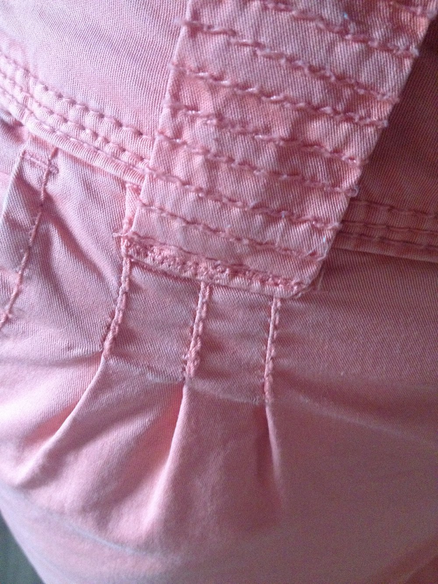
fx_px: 590
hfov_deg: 40.7
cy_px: 292
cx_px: 219
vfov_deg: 52.6
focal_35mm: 35
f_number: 2.4
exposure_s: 1/15
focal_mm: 4.28
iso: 400
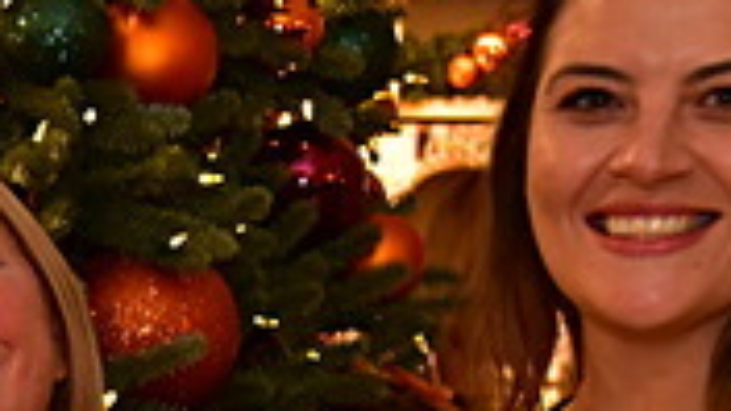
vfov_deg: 6.2
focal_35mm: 190
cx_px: -606
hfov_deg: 10.6
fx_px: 3683
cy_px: 878
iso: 1600
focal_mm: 40
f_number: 5.6
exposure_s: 1/50
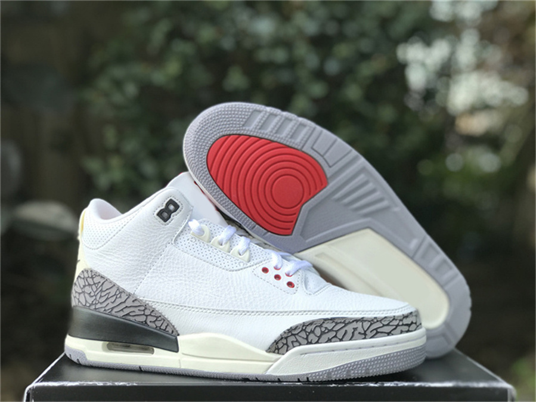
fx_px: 882
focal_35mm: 57
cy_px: 201
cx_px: 268
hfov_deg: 33.8
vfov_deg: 25.7
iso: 25
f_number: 2.8
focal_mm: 6.6
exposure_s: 1/100
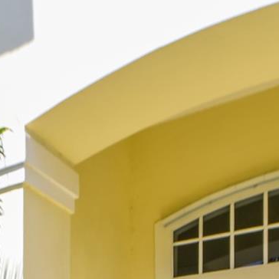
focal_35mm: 56
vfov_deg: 25.4
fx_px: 511
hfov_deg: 26.6
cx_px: -69
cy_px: 382
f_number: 7.1
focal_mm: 10
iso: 100
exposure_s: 1/200
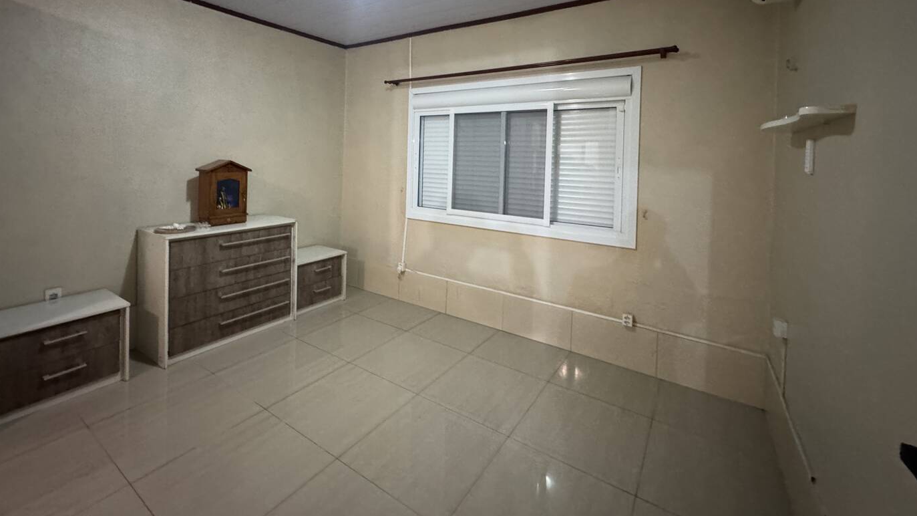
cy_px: 164
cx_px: 455
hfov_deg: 99.4
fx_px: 389
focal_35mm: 16
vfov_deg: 65.0
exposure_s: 1/40
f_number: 2.2
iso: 800
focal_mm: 2.22
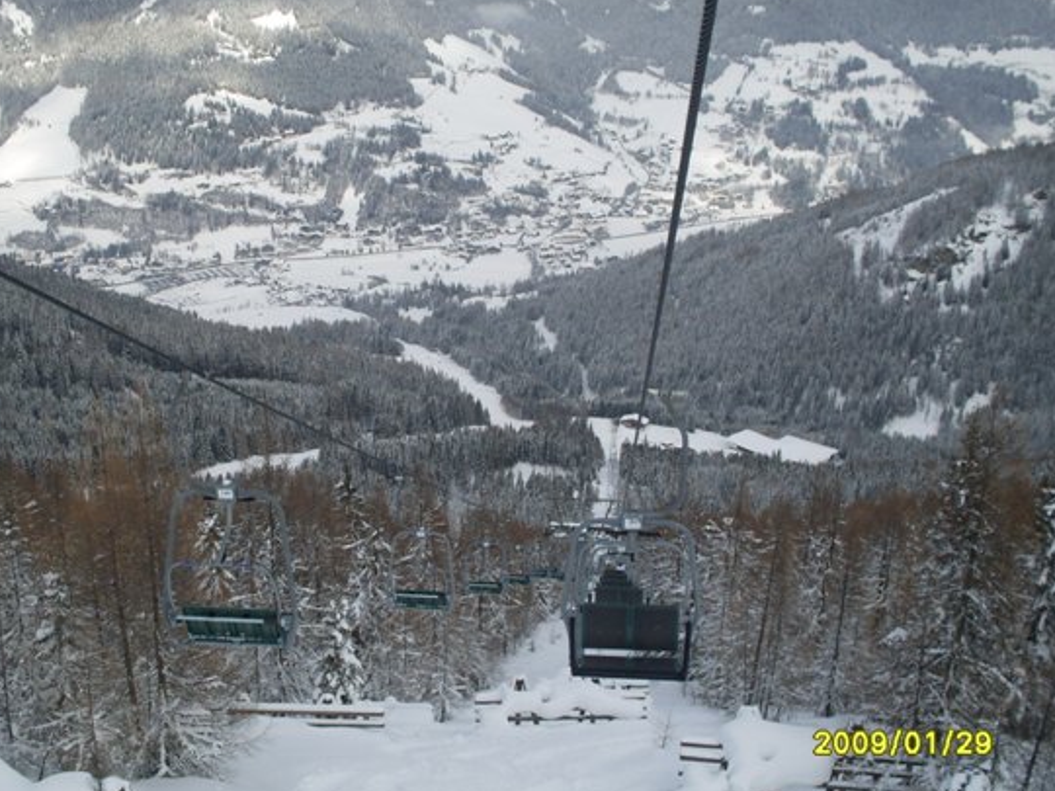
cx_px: 438
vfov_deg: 32.2
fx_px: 1371
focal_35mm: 45
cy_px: 365
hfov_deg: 41.9
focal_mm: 6.3
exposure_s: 1/250
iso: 80
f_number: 8.4
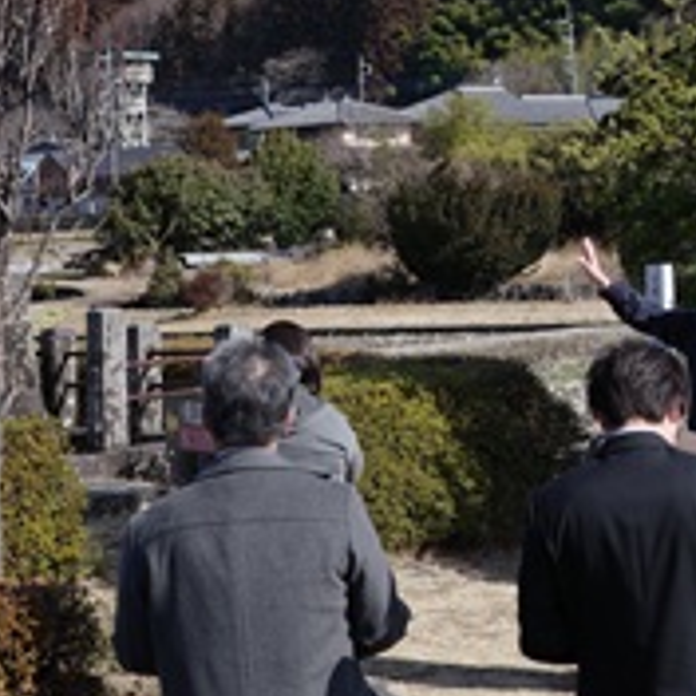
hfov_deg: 14.8
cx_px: 704
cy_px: -63
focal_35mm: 116
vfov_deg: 14.7
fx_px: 2639
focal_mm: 26
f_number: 5.6
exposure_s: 1/640
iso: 200
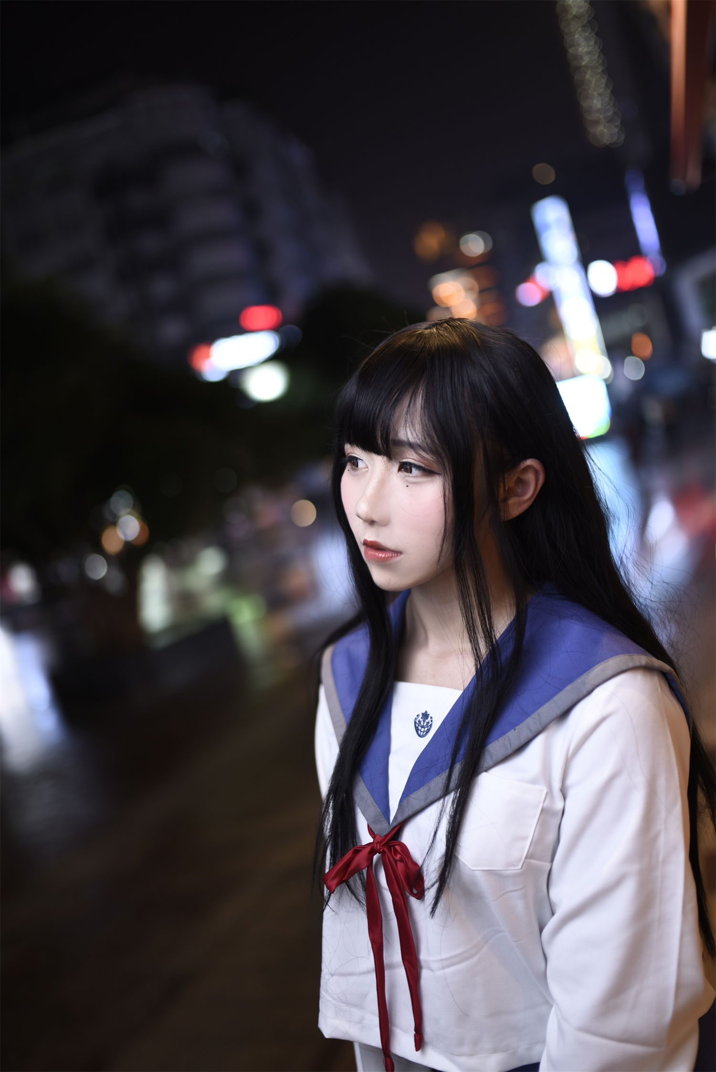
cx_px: 358
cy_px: 536
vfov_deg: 54.4
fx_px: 1043
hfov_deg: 37.9
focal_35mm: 35
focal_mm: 35
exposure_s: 1/60
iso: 250
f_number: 1.4
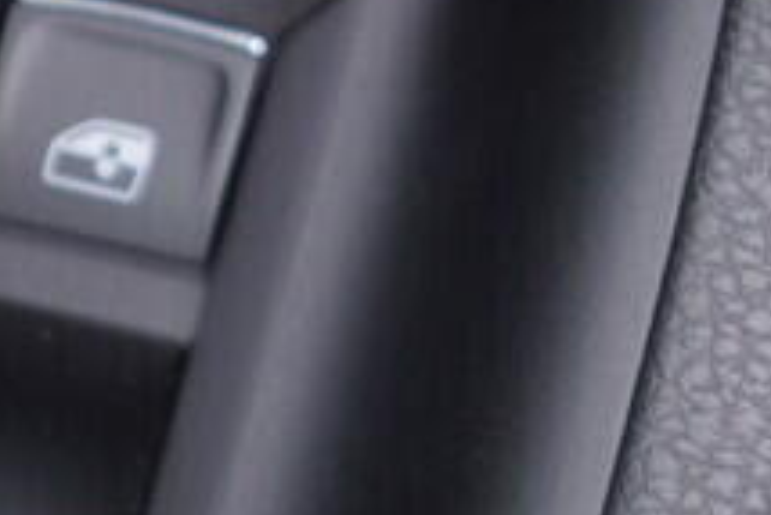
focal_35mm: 172
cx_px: 166
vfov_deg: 8.0
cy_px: 52
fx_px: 3686
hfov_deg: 11.9
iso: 125
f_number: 2.8
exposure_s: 1/40
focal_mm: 24
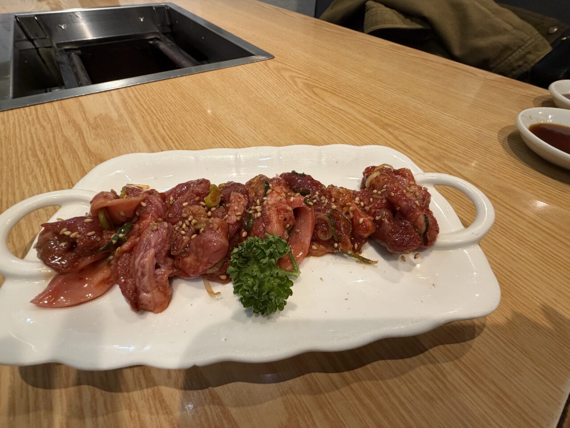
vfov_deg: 85.7
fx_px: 231
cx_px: 285
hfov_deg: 102.1
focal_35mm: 14
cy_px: 214
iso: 200
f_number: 2.2
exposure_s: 1/50
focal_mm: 2.22
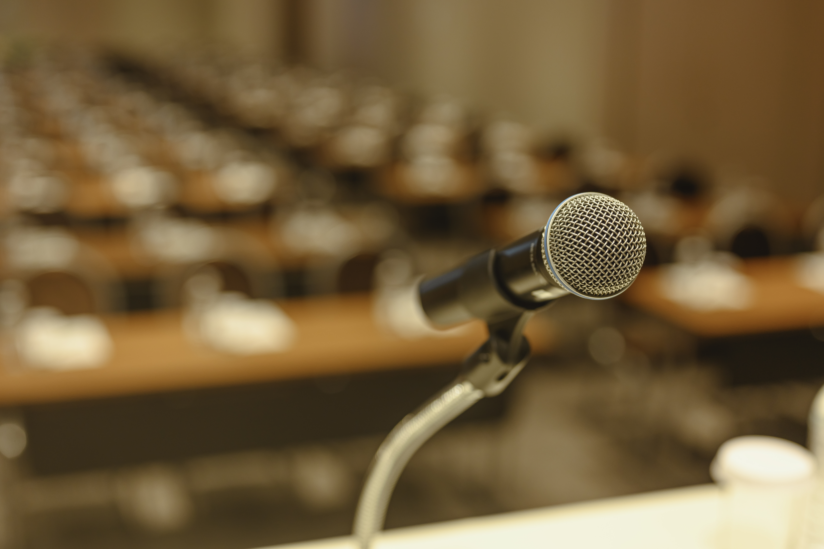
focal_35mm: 50
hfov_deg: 39.6
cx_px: 412
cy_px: 274
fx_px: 1144
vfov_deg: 27.0
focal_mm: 50
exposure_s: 1/100
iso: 400
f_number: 2.5
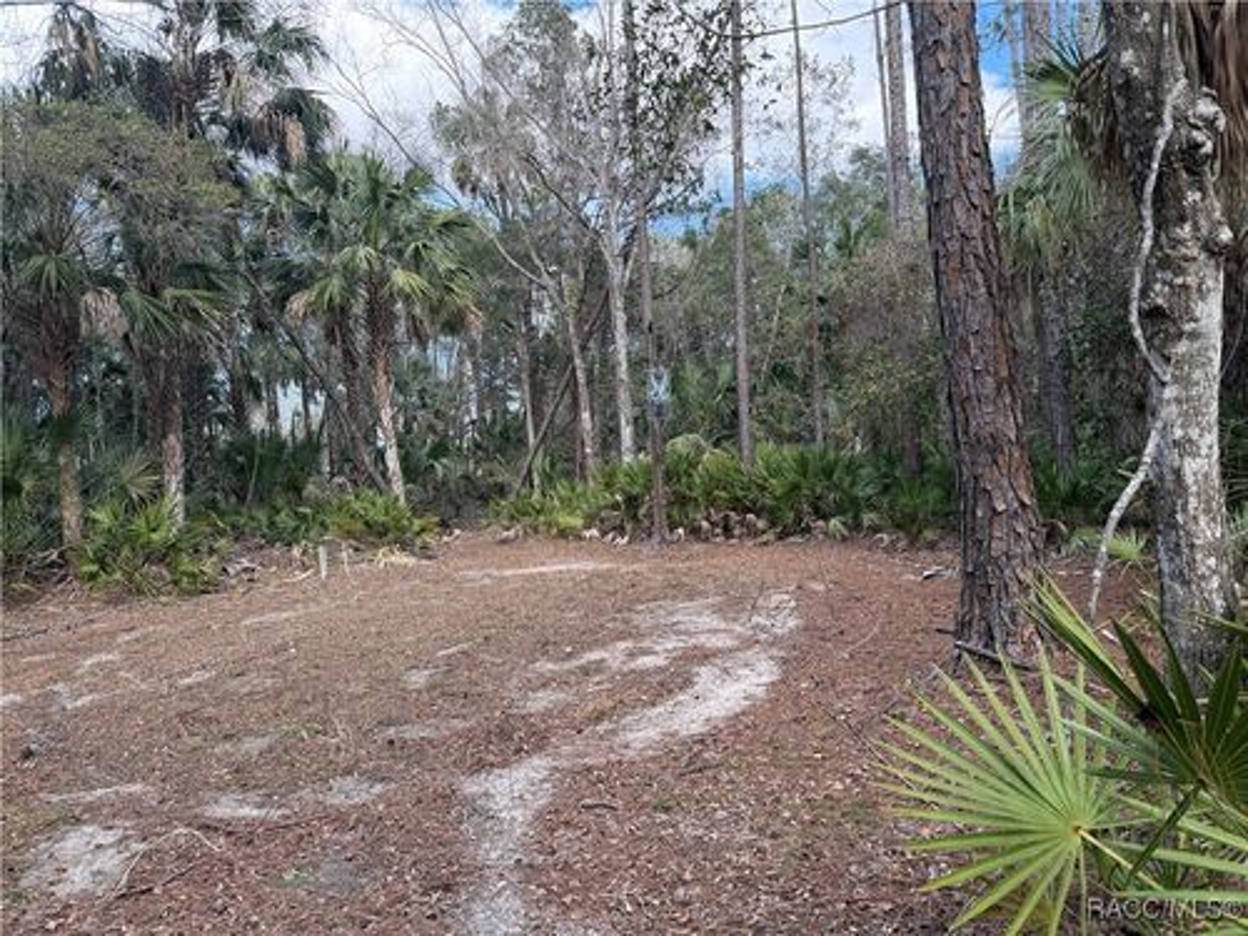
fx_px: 865
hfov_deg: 71.6
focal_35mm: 24
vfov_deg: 56.8
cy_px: 468
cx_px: 624
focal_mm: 6.76
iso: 100
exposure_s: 1/665
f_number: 1.78
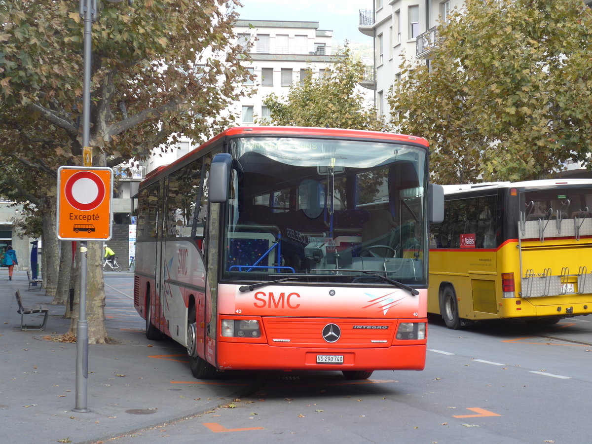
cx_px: 296
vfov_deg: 21.0
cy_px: 222
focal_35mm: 70
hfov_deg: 27.8
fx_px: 1197
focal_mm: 14.2
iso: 80
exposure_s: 1/125
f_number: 4.1
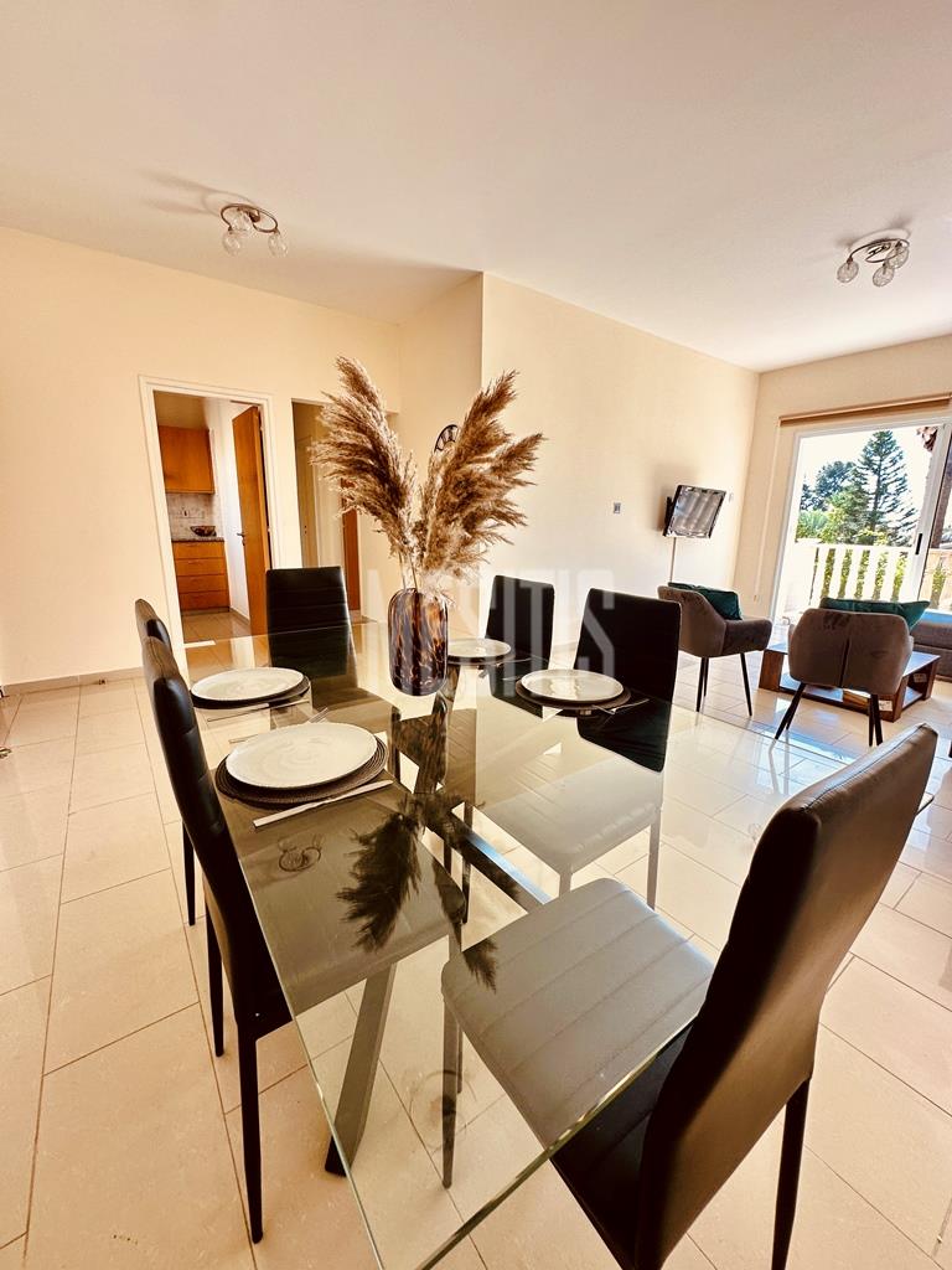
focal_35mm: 14
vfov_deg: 102.1
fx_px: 513
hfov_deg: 85.7
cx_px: 476
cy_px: 635
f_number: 2.2
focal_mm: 2.22
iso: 64
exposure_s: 1/99
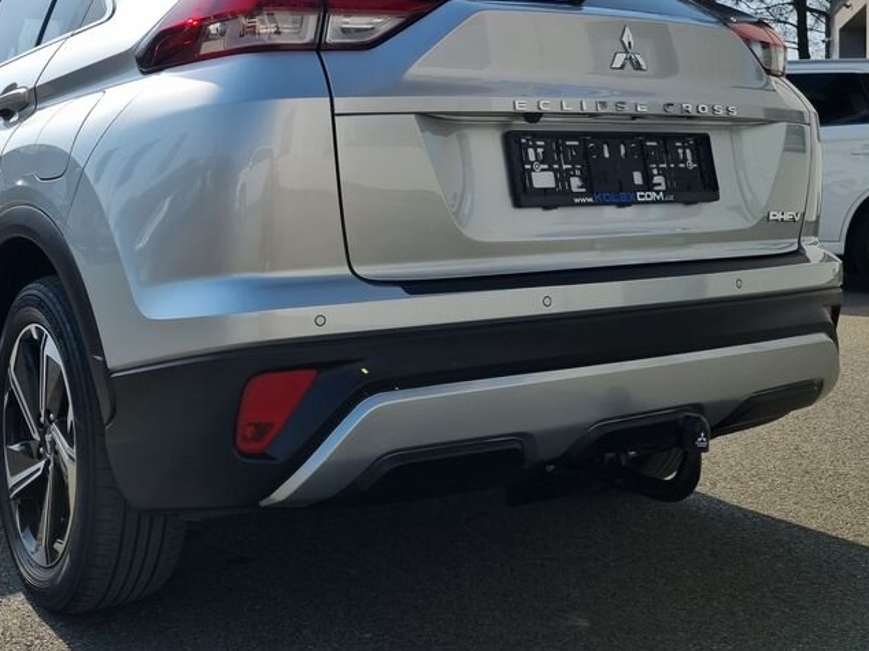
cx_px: 292
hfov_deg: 44.2
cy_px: 159
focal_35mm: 42
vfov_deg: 33.6
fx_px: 1054
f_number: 1.8
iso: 50
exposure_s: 1/4024
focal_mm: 5.4
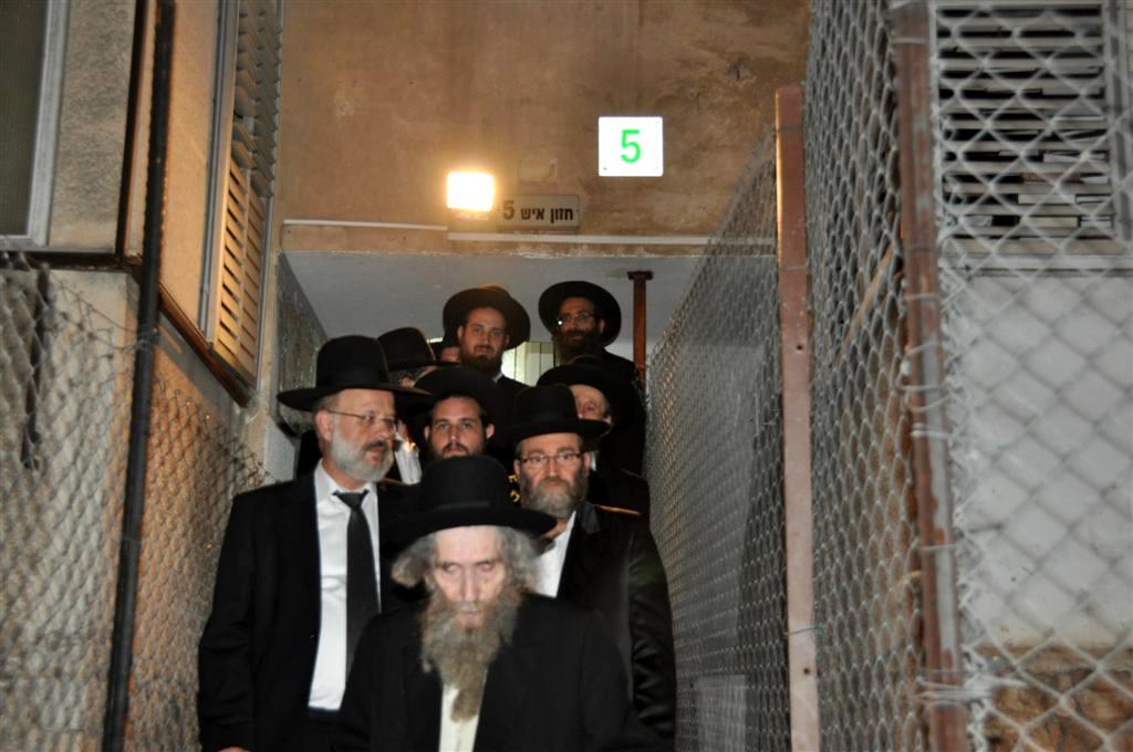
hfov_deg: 41.2
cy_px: 376
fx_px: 1509
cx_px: 566
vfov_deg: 28.0
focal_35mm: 48
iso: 800
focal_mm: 32
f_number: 4.2
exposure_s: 1/60
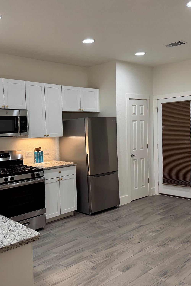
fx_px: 271
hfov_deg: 38.3
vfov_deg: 55.8
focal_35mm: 34
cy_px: 142
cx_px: 58
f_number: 1.78
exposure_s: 1/120
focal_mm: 6.76
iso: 200
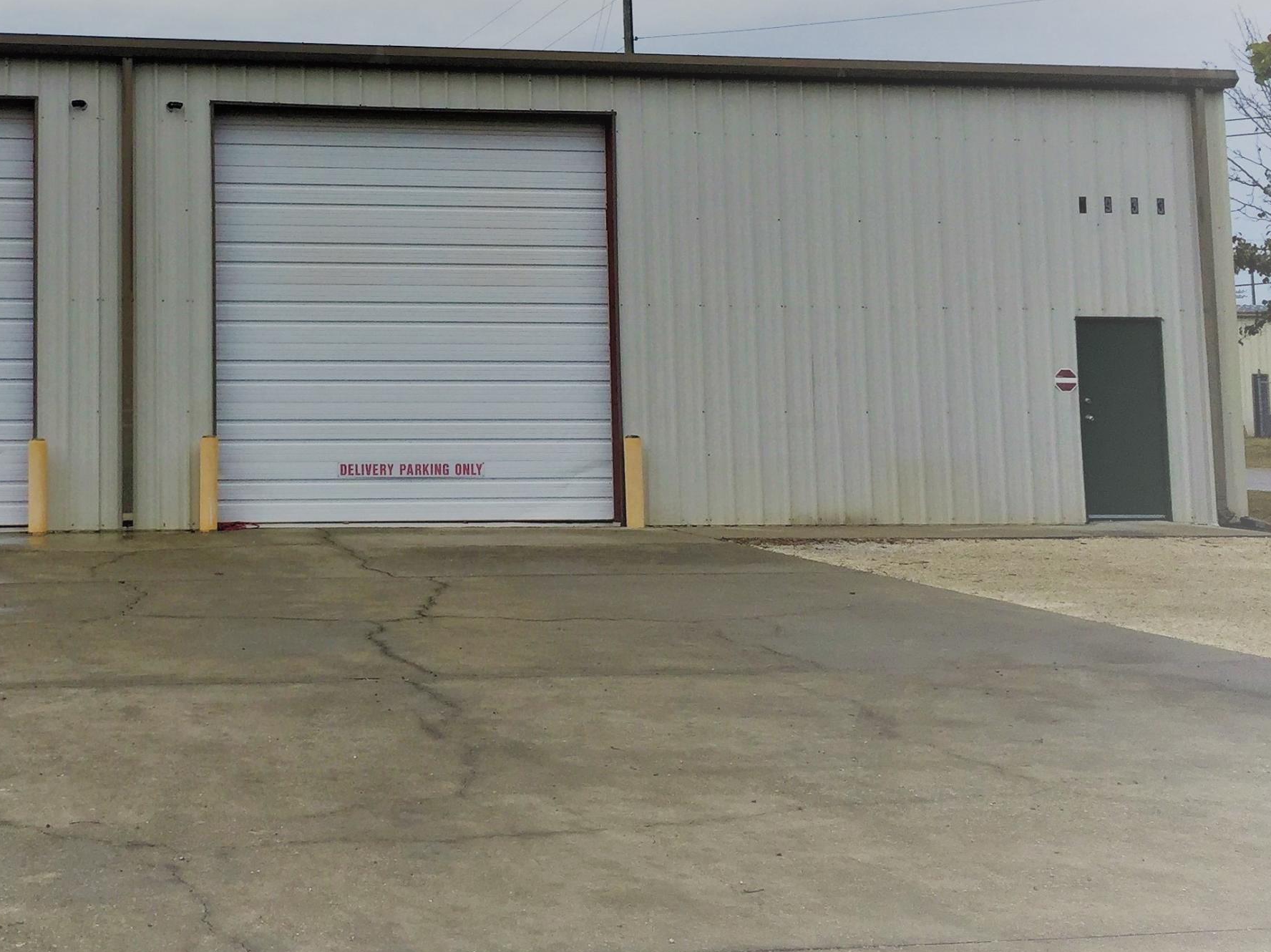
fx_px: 1798
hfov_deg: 37.3
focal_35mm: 49
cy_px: 230
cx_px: 219
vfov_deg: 29.2
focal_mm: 4.15
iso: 32
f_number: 2.2
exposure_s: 1/775
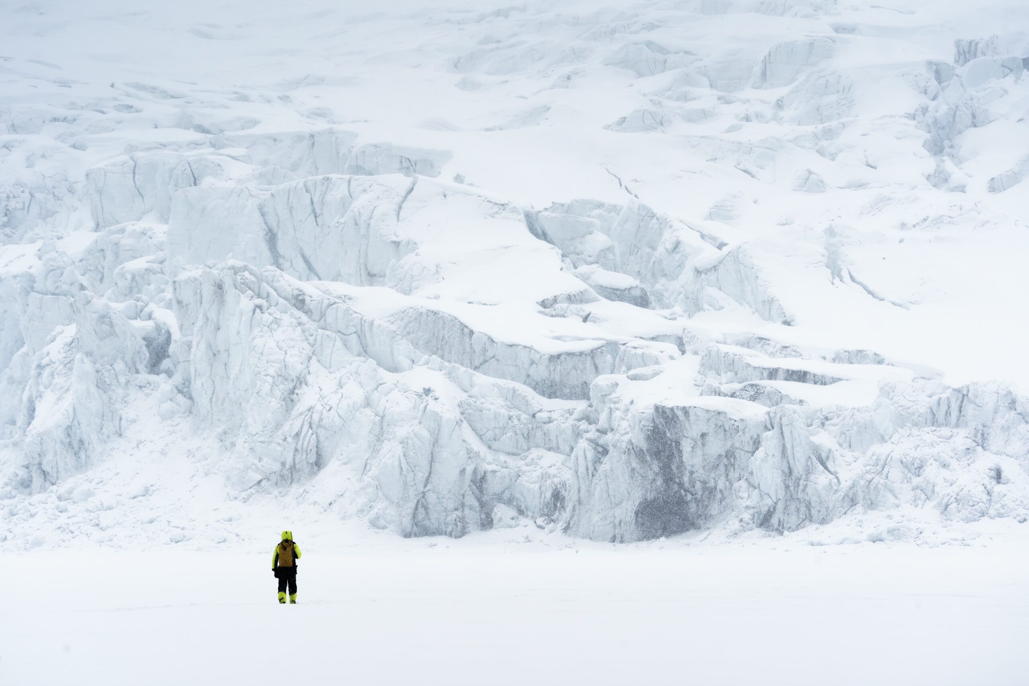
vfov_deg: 6.9
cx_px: 514
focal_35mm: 200
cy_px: 343
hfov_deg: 10.3
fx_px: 5717
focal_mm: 200
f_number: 10
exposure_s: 1/5000
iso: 640
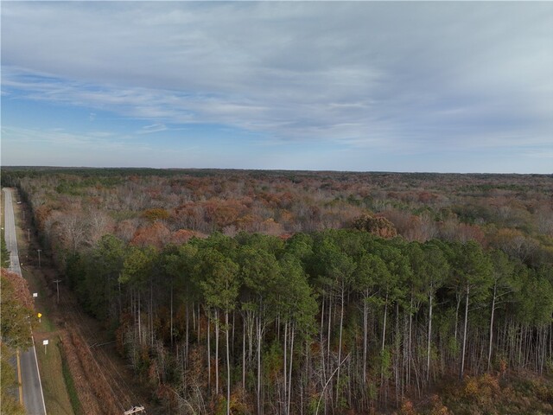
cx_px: 276
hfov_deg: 71.6
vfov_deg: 56.8
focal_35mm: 24
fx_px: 383
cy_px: 208
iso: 130
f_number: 2.8
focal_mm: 12.29
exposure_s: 1/200
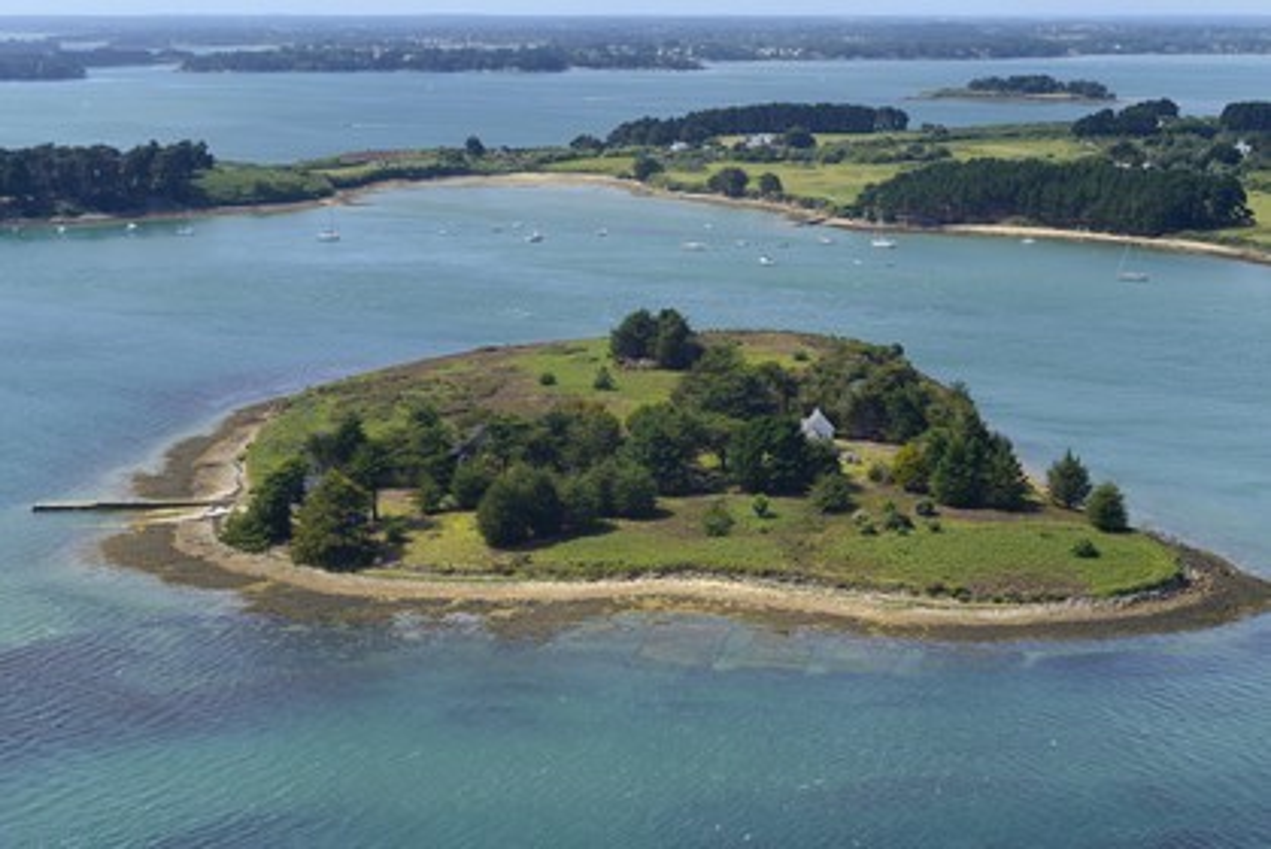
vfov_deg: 24.2
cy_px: 424
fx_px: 1978
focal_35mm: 56
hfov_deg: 35.6
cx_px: 636
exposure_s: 1/1000
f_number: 7.1
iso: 400
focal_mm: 56
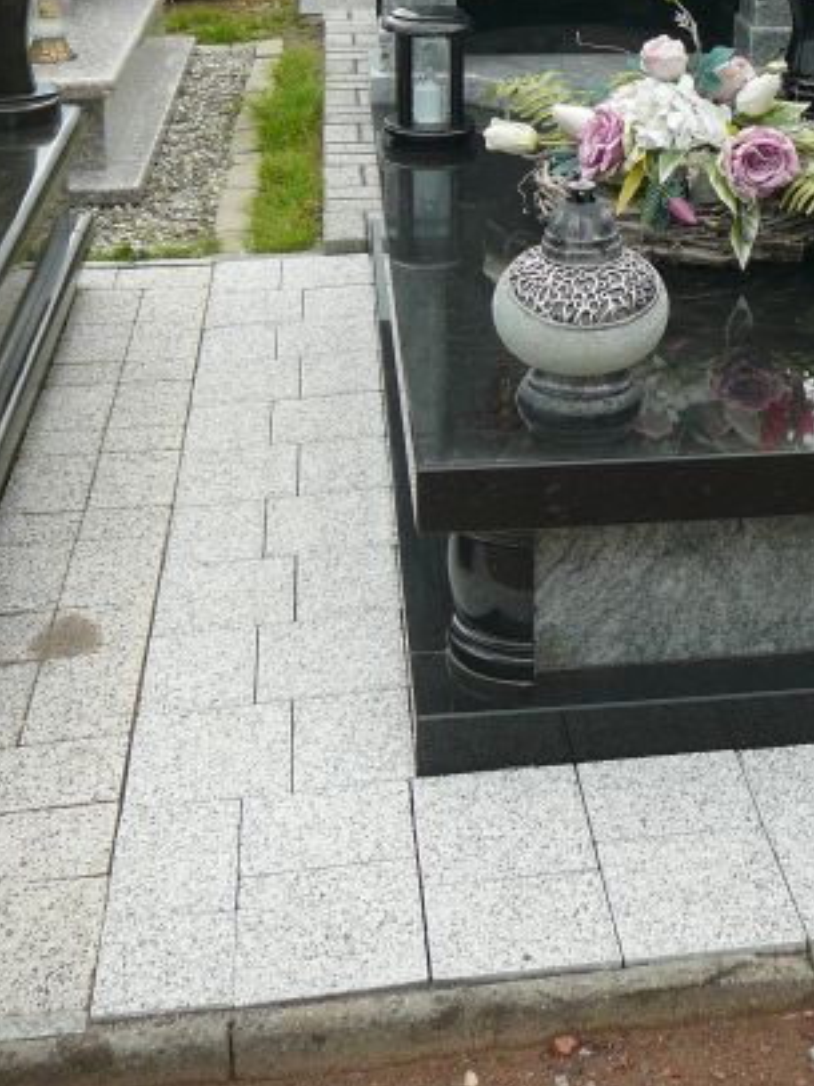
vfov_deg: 34.0
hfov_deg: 26.2
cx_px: 625
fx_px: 1725
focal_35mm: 55
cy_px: 240
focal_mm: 5.2
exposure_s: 1/400
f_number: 2.8
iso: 80
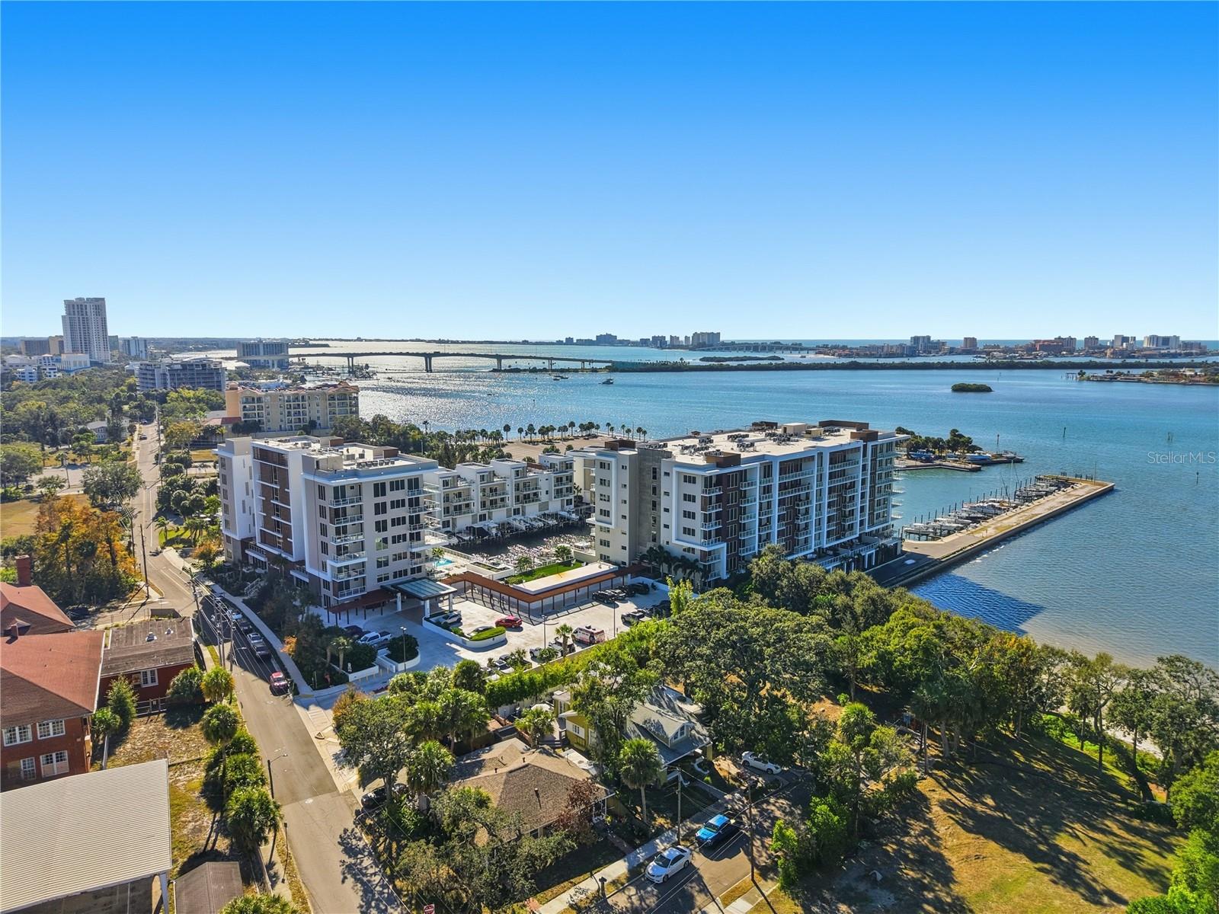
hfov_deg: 71.6
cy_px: 457
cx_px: 610
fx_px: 845
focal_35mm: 24
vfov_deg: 56.8
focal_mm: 8.7
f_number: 1.8
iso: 100
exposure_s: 1/100
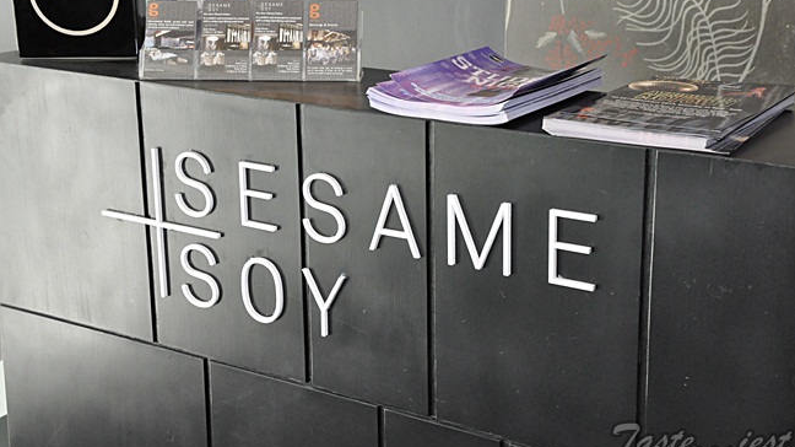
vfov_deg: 19.1
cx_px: 398
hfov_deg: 33.3
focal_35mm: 63
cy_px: 208
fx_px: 1328
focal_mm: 40
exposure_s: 1/30
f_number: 10
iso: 2000
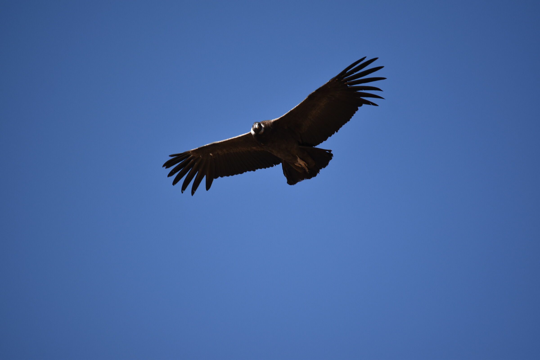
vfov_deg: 3.1
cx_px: 270
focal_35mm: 450
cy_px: 180
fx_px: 6749
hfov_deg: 4.6
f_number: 5.6
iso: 400
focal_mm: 300
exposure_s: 1/1600
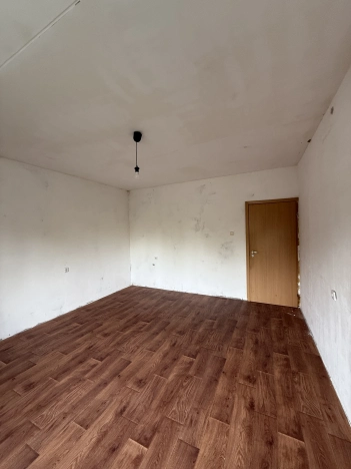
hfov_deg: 85.7
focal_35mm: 14
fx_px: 189
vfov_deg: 102.1
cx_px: 176
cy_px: 234
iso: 200
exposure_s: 1/99
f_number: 2.2
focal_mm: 2.22
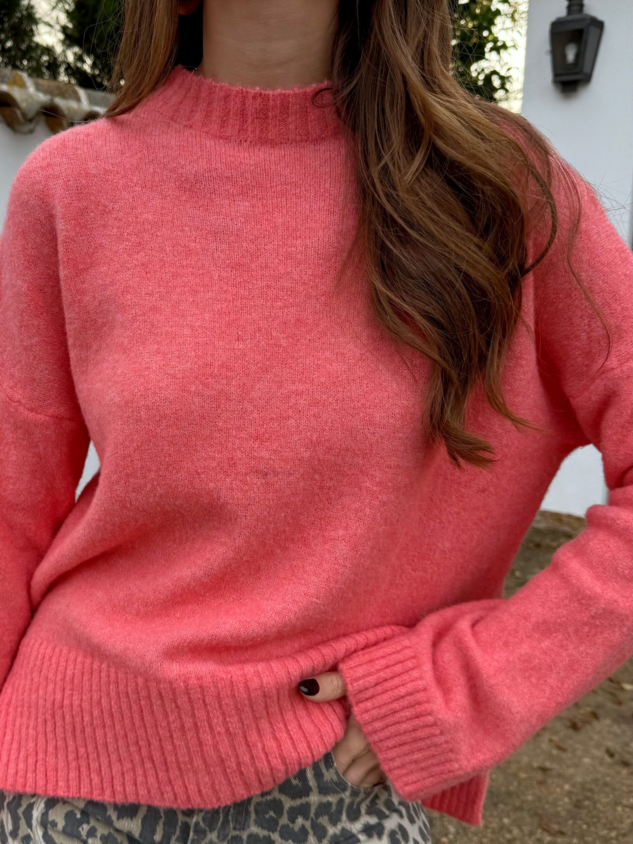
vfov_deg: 71.6
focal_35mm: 24
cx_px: 316
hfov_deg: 56.8
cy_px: 422
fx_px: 585
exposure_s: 1/368
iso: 80
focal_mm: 6.76
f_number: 1.78
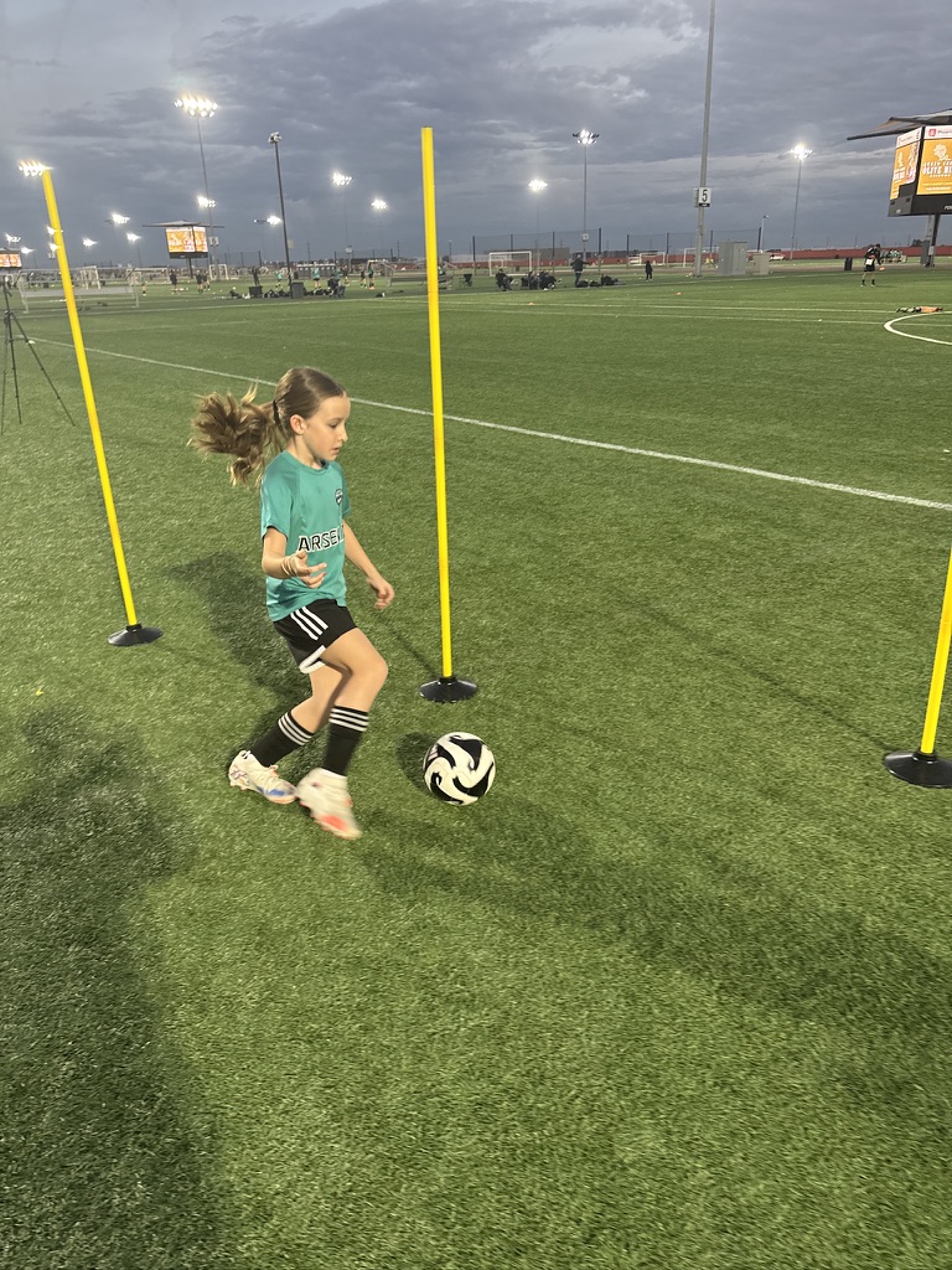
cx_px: 476
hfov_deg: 56.8
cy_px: 635
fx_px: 880
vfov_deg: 71.6
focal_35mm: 24
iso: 200
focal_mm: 6.76
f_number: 1.78
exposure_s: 1/79
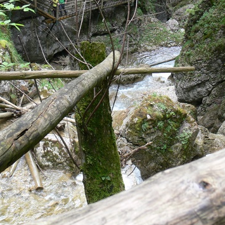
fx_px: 507
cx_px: 65
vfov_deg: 24.7
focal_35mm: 69
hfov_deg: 24.8
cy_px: 55
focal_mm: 7.5
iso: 80
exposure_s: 1/60
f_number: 3.2
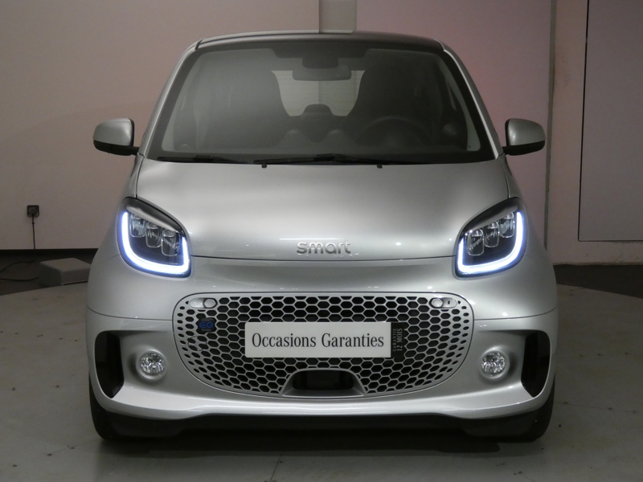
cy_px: 241
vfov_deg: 26.6
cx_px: 322
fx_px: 1022
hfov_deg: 34.9
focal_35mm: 55
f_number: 4
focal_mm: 9.9
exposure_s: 1/80
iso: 640
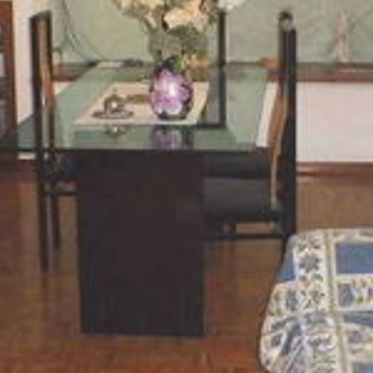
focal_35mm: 85
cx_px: 147
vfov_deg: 20.2
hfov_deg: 20.4
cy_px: 77
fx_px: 1036
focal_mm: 4.3
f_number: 3.3
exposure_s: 1/60
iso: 400
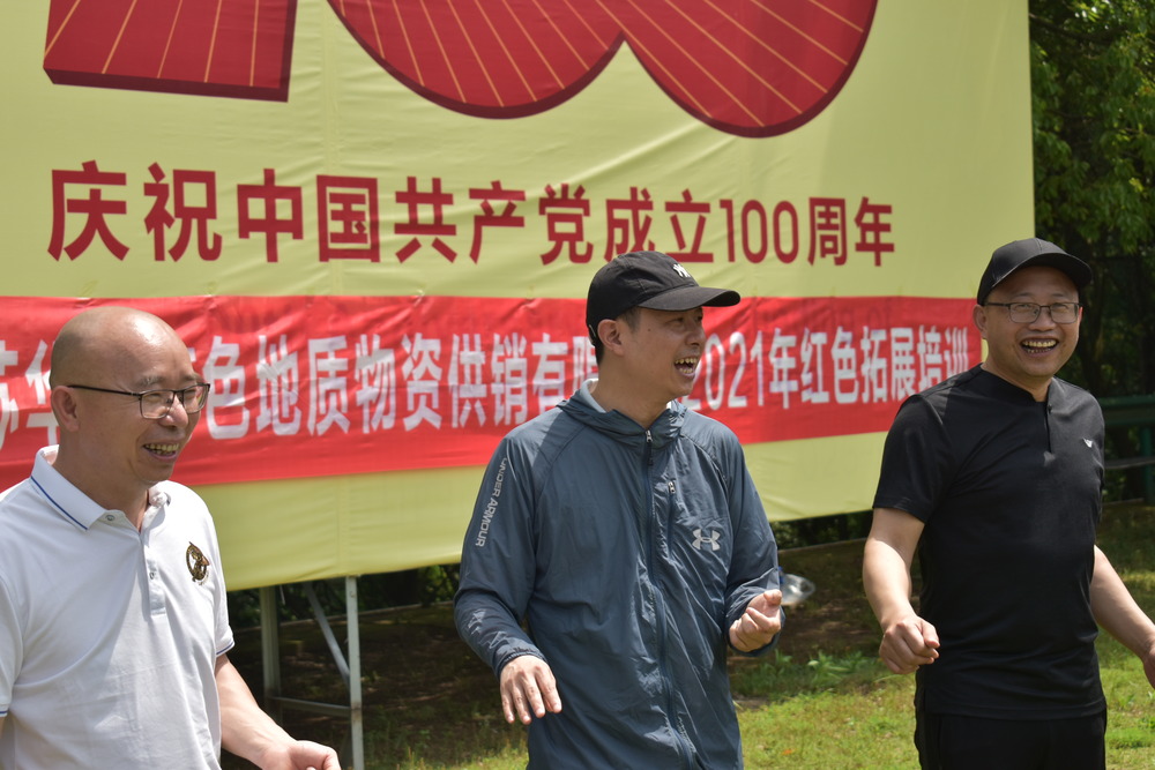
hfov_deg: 28.1
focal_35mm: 72
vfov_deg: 18.9
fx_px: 2310
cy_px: 385
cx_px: 578
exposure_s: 1/500
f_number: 5.3
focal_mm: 48
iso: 100
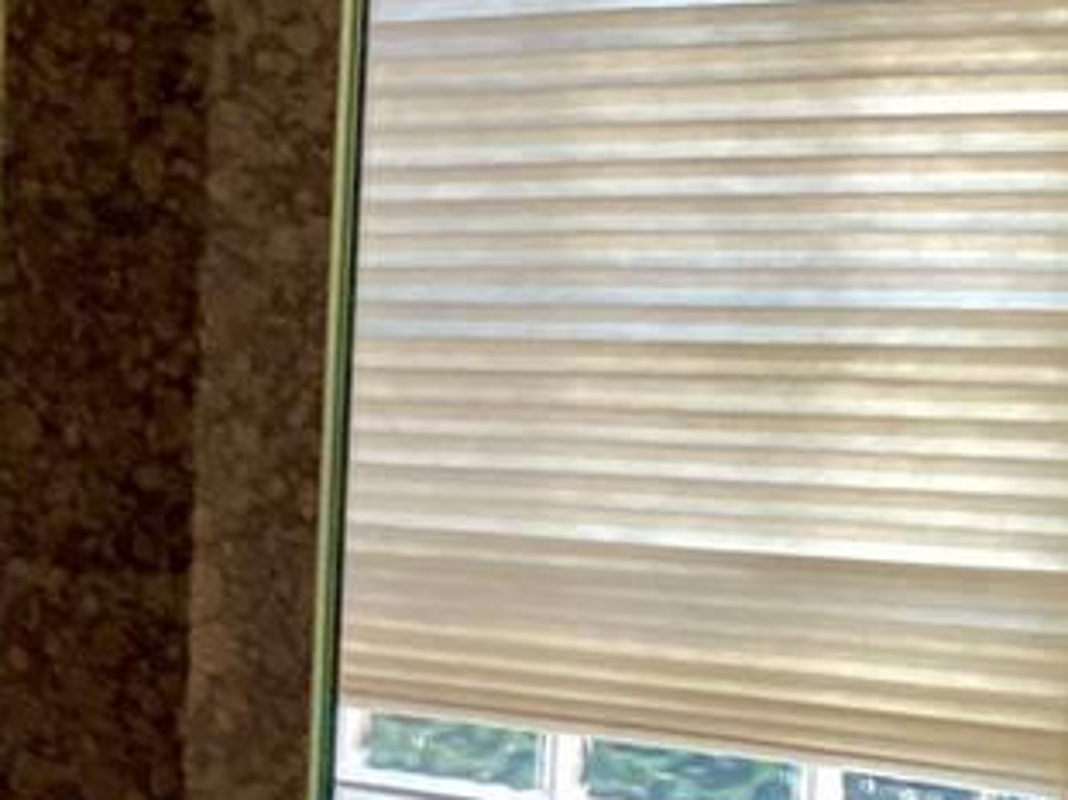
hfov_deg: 18.2
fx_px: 3146
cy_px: 733
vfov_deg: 14.3
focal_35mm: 102
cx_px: -247
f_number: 2.4
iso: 400
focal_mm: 3.3
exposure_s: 1/60
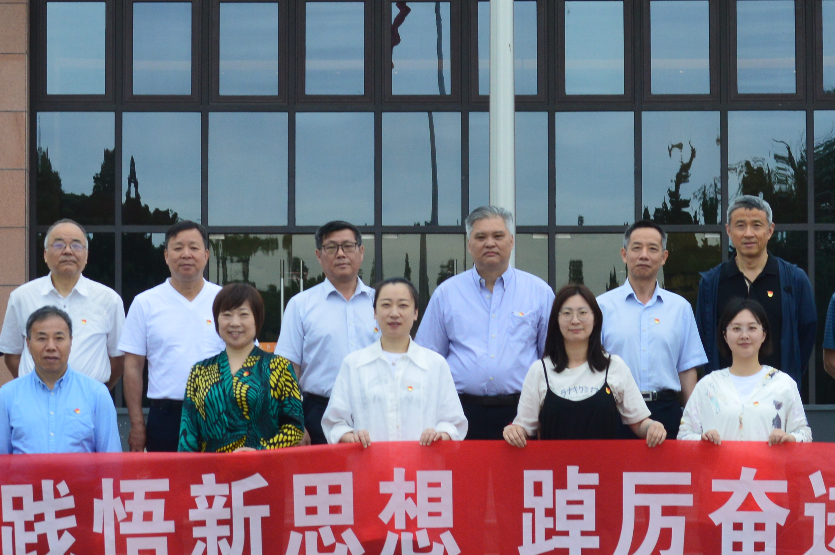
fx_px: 4546
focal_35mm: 196
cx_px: 521
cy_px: 81
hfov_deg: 10.5
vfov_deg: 7.0
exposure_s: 1/60
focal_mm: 55
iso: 400
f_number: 8
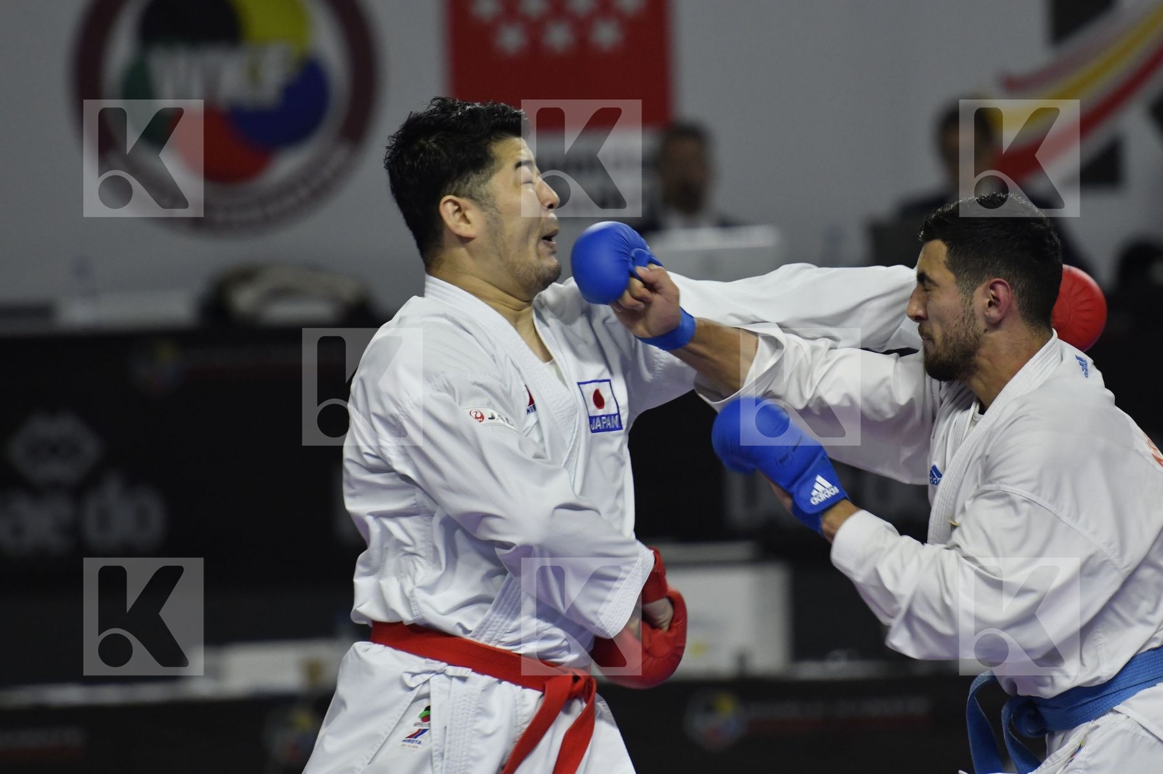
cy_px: 387
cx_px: 582
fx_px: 13560
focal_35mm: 420
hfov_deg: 4.9
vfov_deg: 3.3
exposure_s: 1/800
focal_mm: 280
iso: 1250
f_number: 4
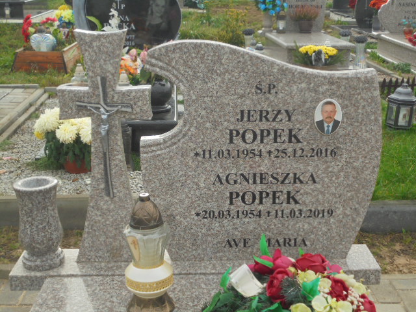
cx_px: 208
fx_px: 589
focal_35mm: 49
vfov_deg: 29.7
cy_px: 156
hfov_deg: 38.9
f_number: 4.8
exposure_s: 1/200
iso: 100
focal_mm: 8.9
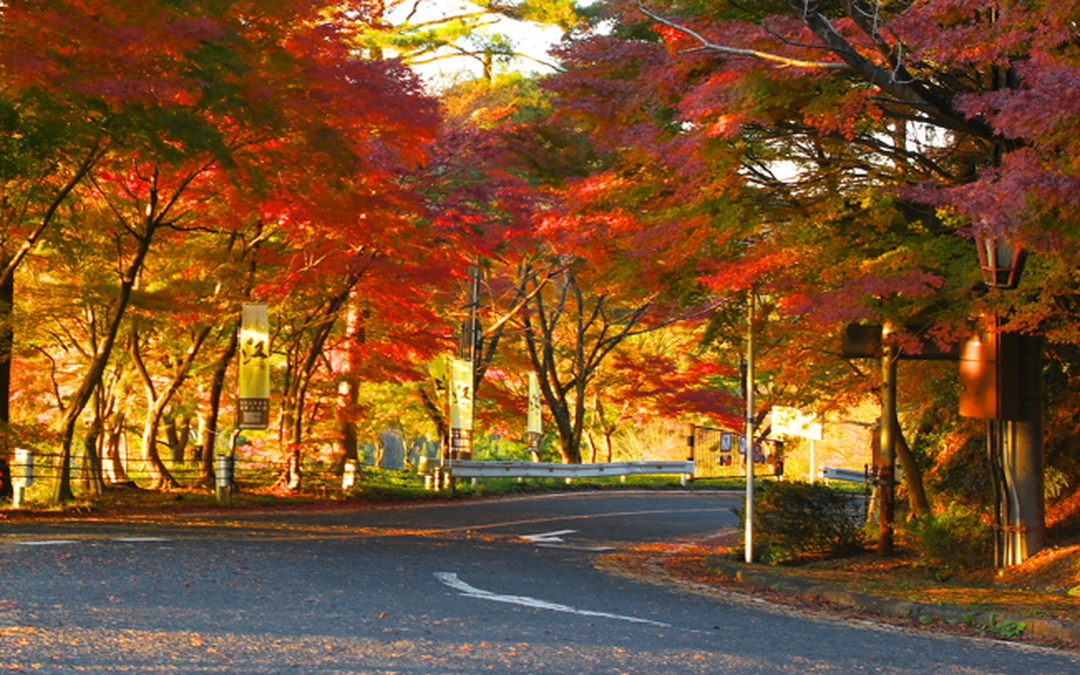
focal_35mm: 72
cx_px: 338
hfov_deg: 28.4
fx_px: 2119
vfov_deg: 17.9
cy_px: 123
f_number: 6.3
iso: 200
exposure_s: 1/13
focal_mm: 30
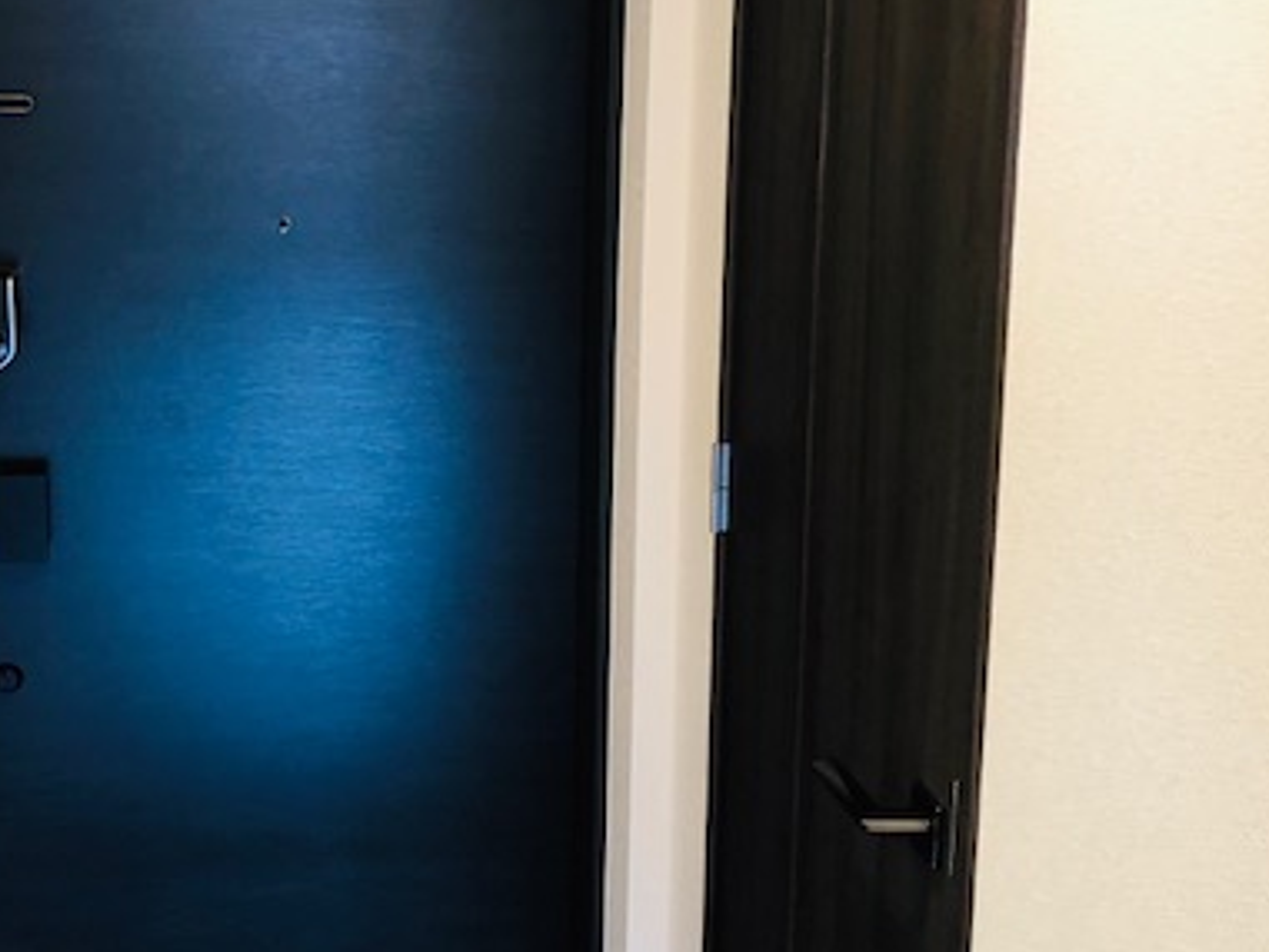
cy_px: 346
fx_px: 1724
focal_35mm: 47
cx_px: 440
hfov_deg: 40.0
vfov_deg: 30.7
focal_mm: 3.99
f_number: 1.8
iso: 64
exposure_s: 1/17
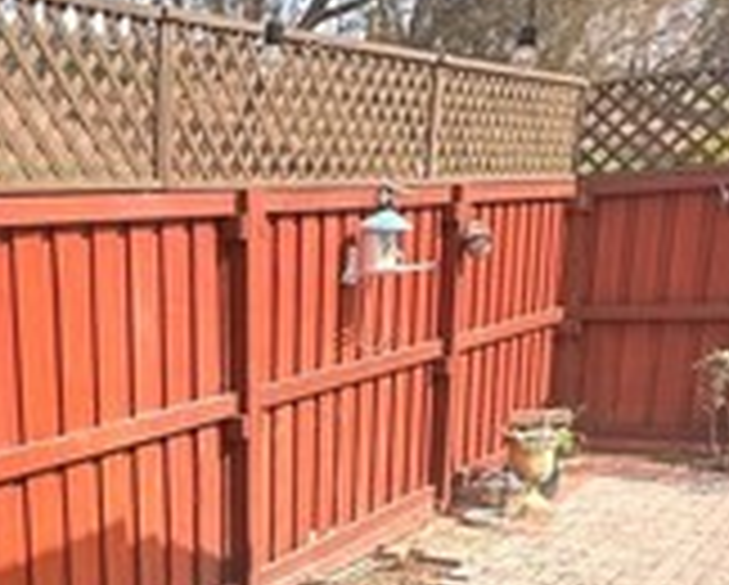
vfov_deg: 26.7
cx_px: -63
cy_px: 576
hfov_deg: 31.1
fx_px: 1166
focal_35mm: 54
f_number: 2.2
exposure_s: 1/988
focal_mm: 2.22
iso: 40
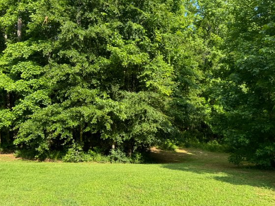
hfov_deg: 65.3
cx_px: 132
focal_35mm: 27
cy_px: 105
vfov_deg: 51.3
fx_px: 214
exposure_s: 1/1261
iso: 80
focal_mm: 6.76
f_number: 1.78
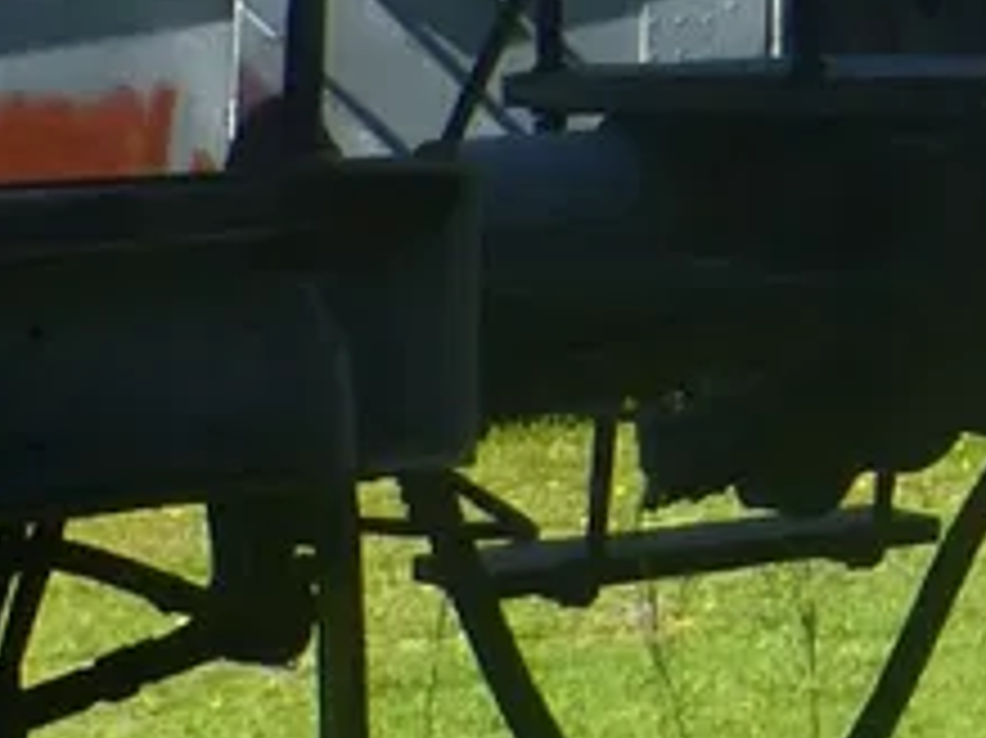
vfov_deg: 7.8
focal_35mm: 183
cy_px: -738
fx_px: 5210
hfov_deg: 9.6
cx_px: 2386
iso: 100
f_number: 4
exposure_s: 1/320
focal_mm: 4.4
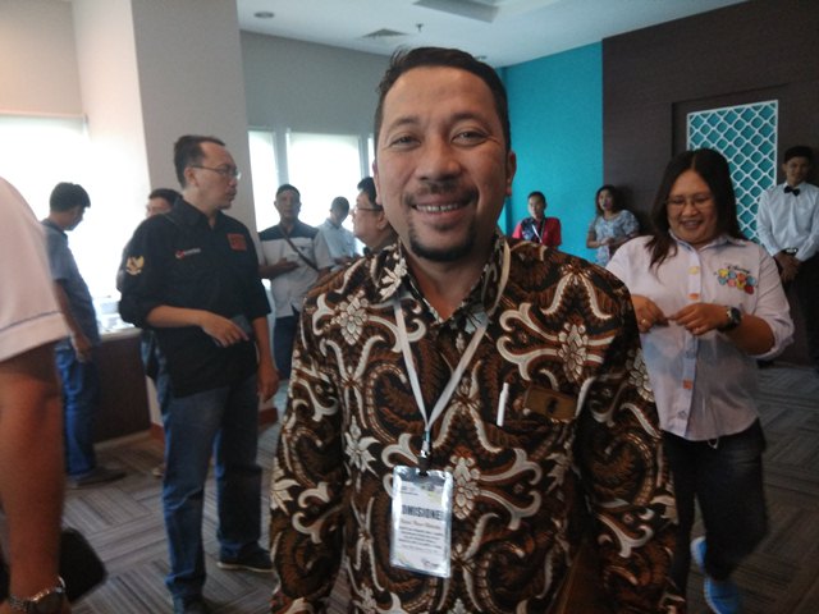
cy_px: 307
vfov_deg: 63.4
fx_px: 497
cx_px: 410
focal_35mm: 21
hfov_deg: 79.0
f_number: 2
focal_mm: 3.57
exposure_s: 1/33
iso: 500
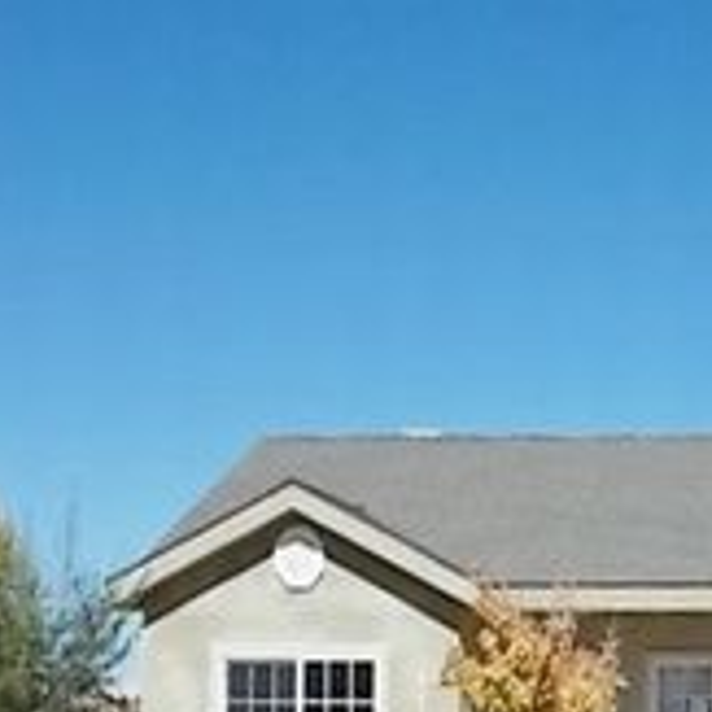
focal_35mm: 73
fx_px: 1699
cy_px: 563
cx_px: 743
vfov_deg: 23.3
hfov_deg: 22.6
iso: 80
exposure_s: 1/200
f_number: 9.8
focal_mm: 6.9
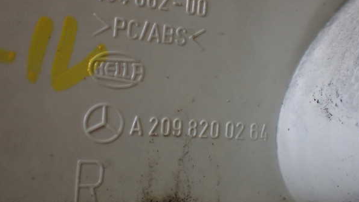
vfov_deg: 21.8
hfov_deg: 37.9
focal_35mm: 55
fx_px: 524
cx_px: 181
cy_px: 94
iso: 800
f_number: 3.2
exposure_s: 1/60
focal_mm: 9.01
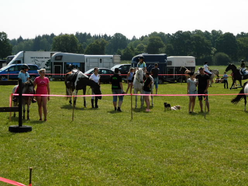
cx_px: 124
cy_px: 93
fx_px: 587
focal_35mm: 82
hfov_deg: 23.8
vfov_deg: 18.0
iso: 80
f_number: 11.9
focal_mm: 14.6
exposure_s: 1/80
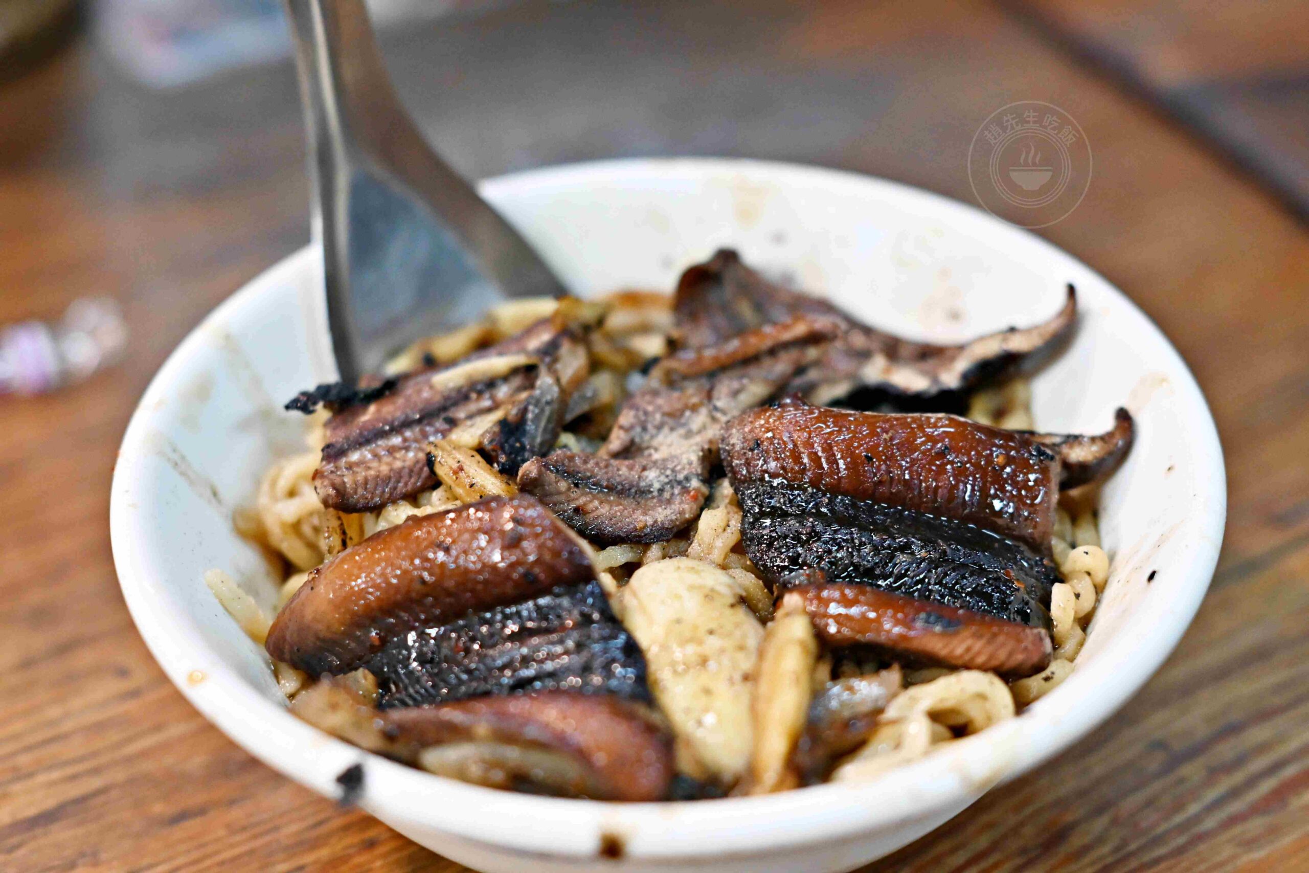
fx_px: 2727
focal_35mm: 75
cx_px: 654
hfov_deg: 27.0
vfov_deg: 18.2
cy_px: 436
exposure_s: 1/200
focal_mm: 50
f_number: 2.5
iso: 1400
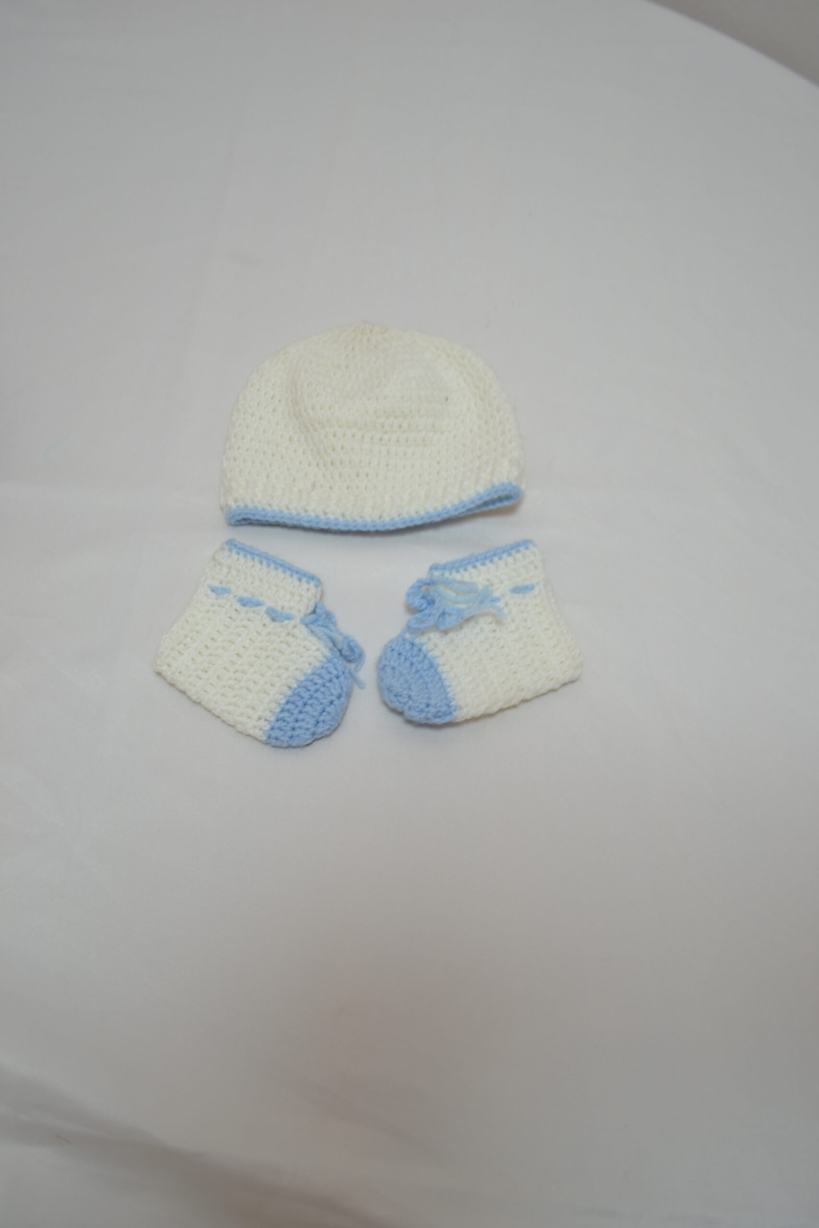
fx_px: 1126
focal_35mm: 33
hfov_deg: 40.0
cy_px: 614
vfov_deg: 57.2
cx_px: 410
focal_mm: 22
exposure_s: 1/15
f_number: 3.8
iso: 100
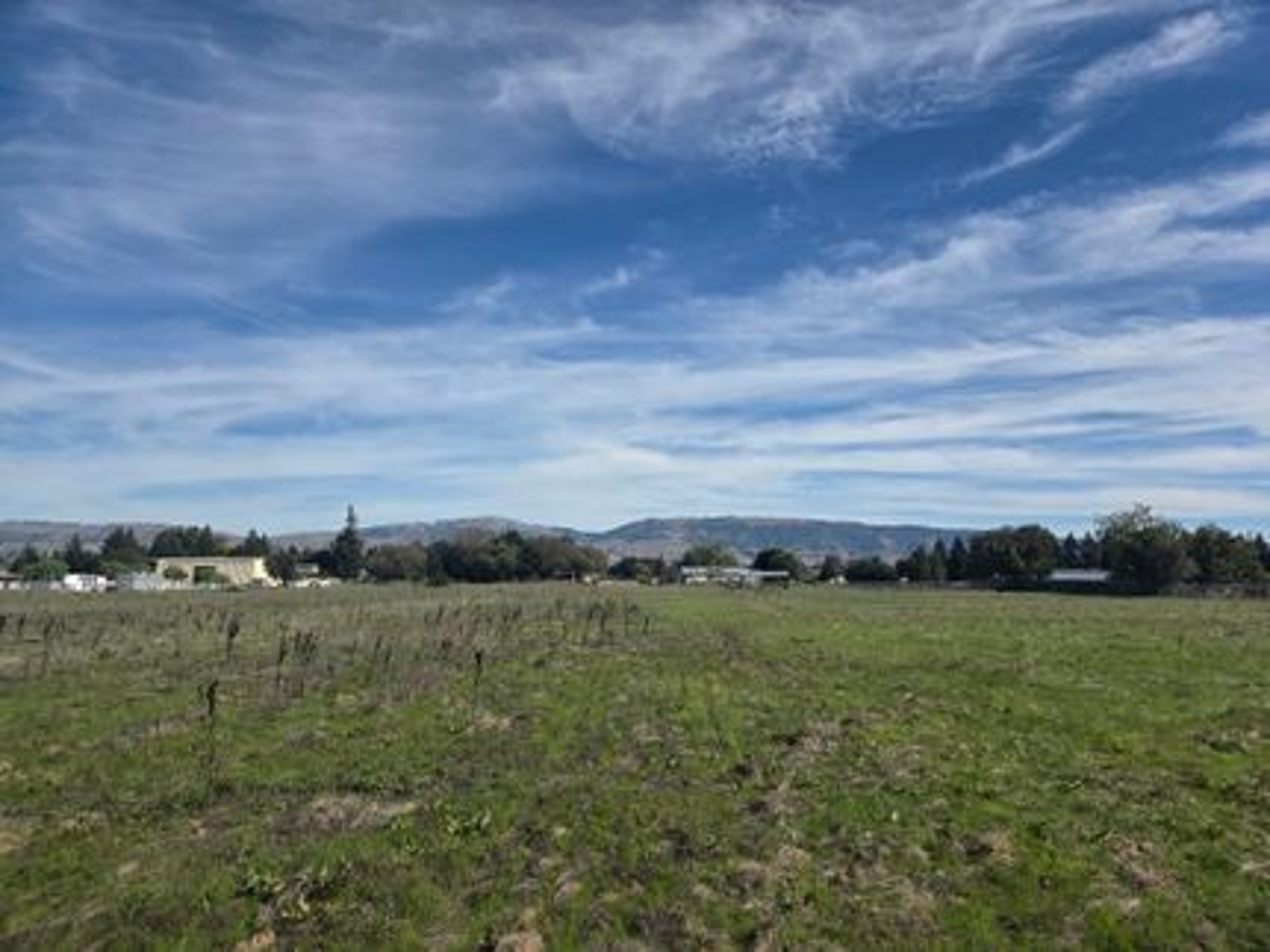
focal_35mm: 23
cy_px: 476
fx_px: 844
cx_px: 635
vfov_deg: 58.9
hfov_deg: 73.9
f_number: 1.8
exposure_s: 1/7891
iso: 80
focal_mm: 5.4
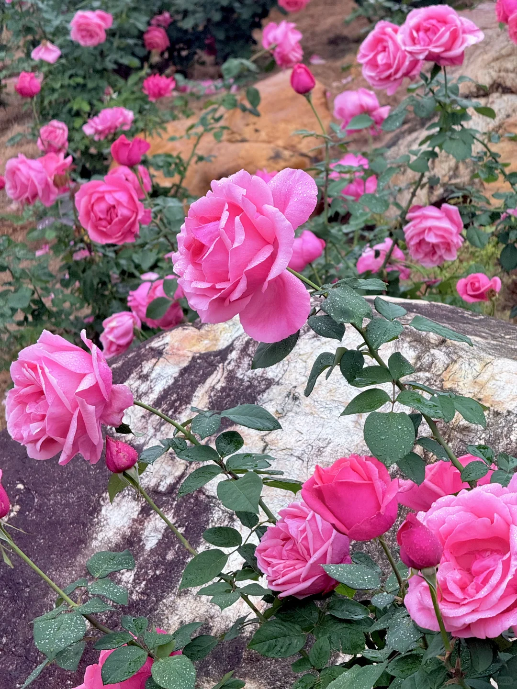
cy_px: 344
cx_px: 258
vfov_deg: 16.4
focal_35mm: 120
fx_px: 2390
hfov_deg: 12.3
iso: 80
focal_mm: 15.66
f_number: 2.8
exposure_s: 1/99
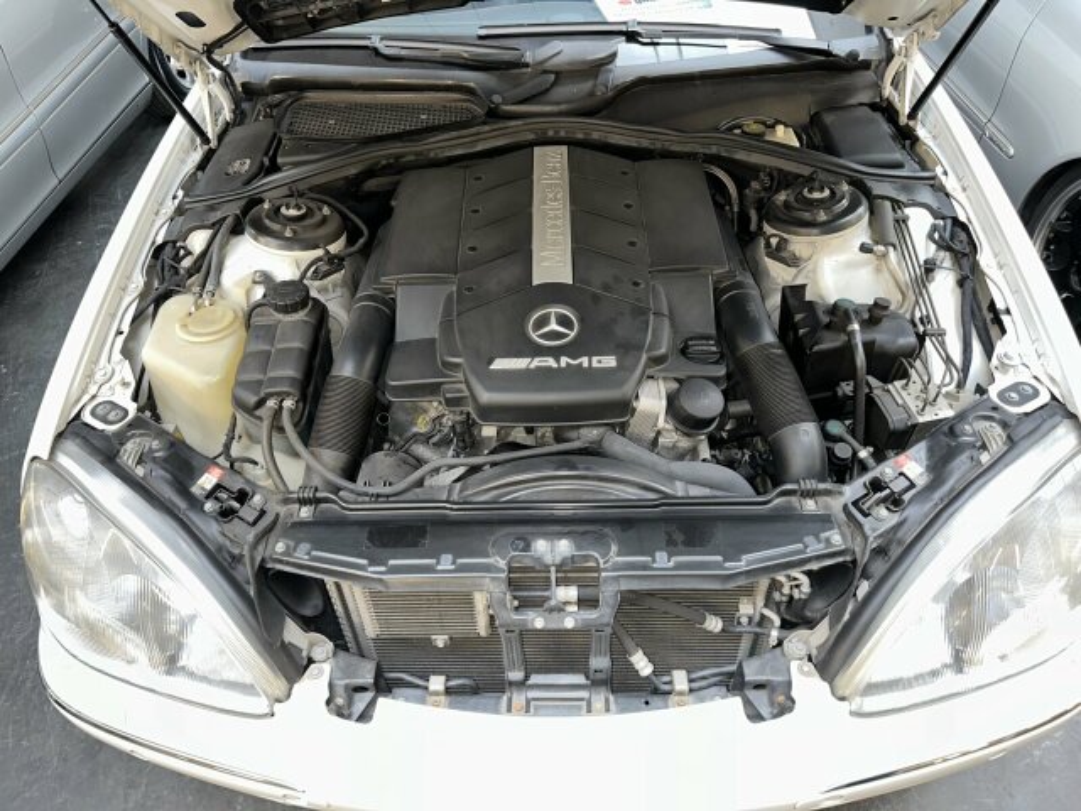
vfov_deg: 56.8
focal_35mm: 24
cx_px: 540
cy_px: 406
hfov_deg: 71.6
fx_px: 749
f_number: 1.78
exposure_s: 1/14
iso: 80
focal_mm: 6.86
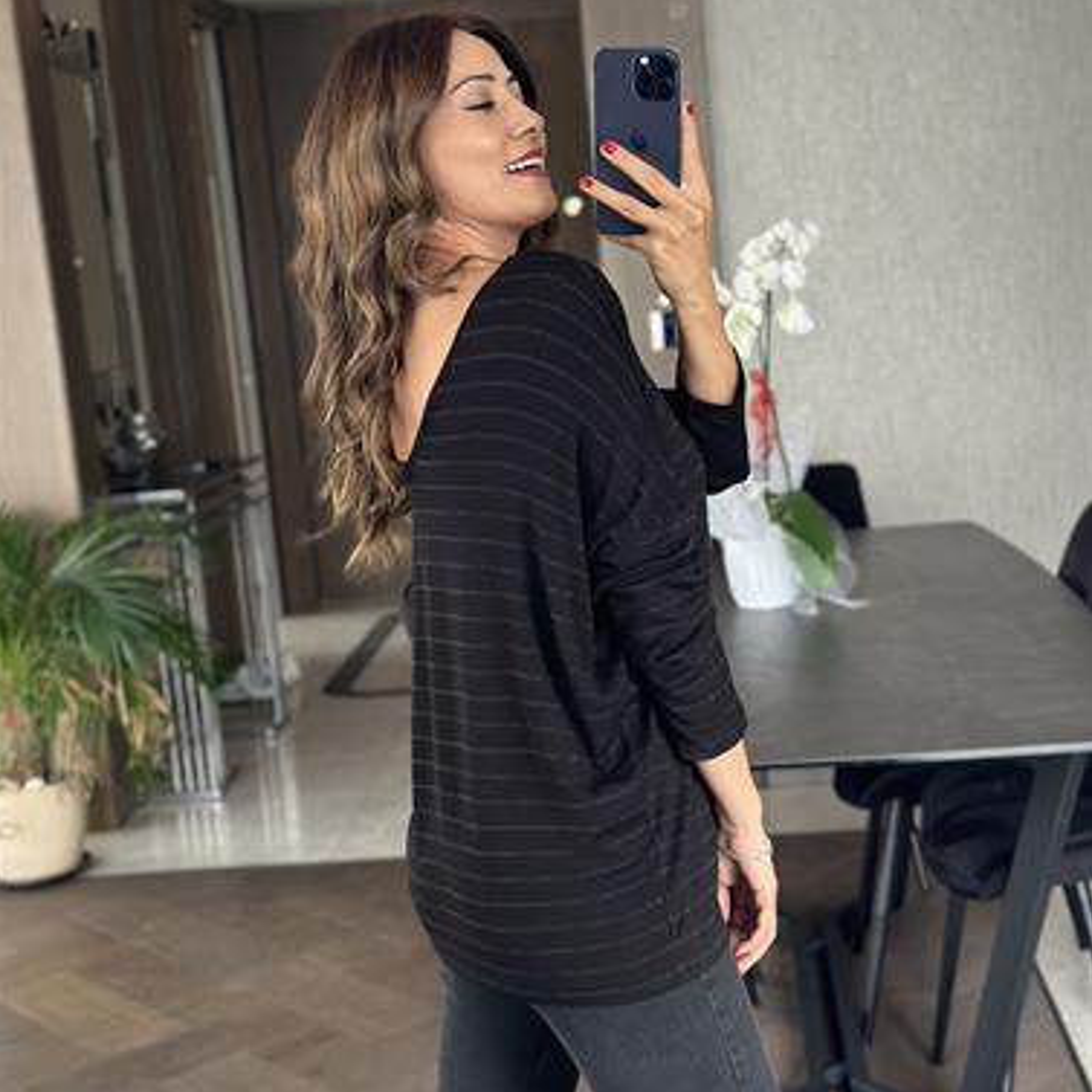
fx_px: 2034
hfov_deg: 30.0
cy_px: 533
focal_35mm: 57
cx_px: 545
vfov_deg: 30.0
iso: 160
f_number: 1.78
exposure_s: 1/60
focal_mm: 6.86
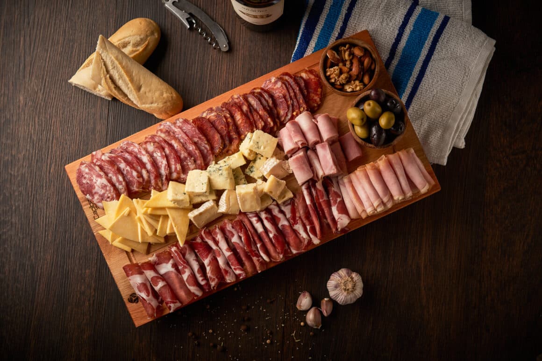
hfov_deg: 33.4
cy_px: 180
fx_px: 904
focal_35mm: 60
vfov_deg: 22.6
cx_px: 271
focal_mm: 60
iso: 64
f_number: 5.6
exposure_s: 1/160
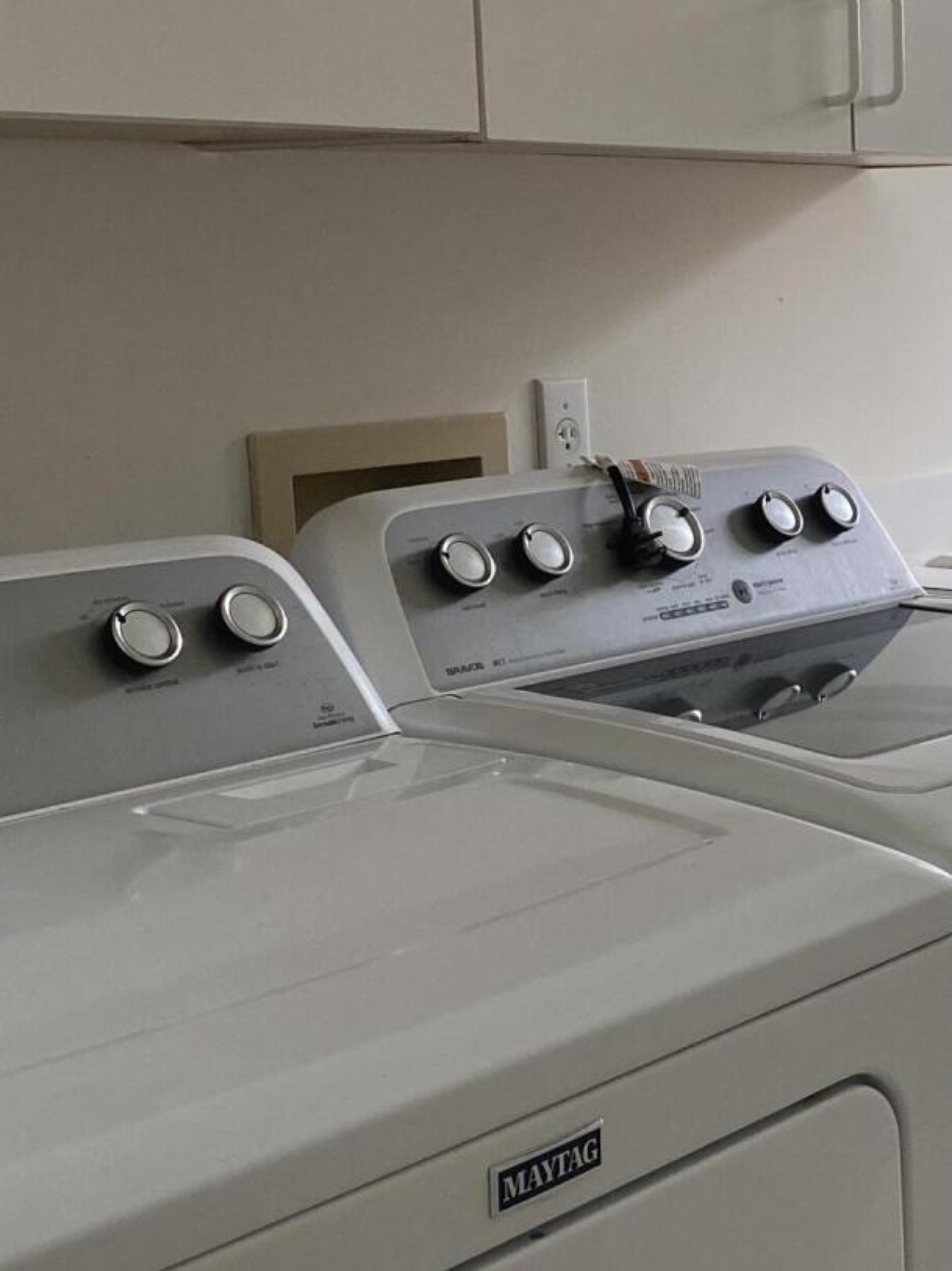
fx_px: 2349
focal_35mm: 64
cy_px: 660
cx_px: 963
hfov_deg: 22.0
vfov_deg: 30.3
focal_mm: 4.25
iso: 125
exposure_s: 1/121
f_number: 1.8
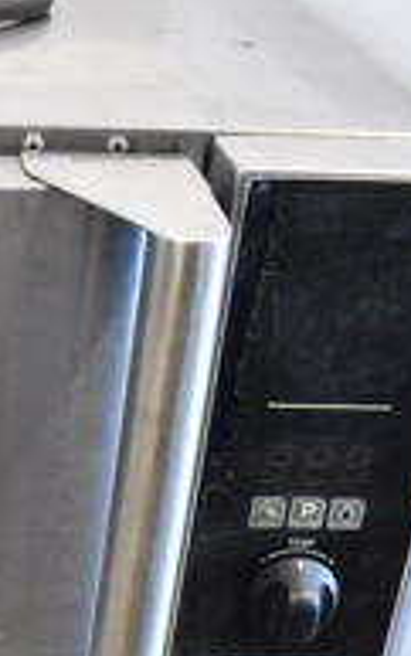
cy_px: 540
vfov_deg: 23.4
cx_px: -248
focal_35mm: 87
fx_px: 1556
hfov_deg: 13.9
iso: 7200
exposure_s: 1/125
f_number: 3.5
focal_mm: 18
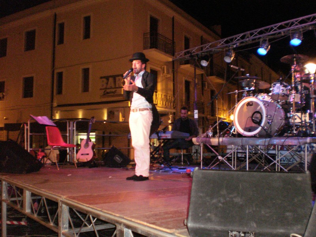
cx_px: 158
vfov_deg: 39.7
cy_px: 118
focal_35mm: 36
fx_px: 329
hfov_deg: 51.4
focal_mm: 6.3
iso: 500
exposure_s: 1/30
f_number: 3.1
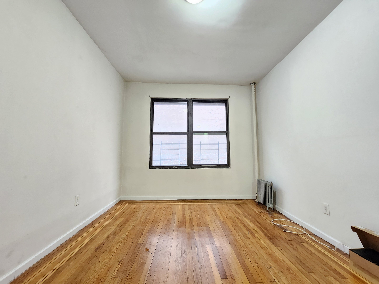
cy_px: 142
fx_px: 142
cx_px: 190
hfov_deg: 106.2
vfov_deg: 89.9
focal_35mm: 13
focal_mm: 2.2
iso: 1250
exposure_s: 1/24
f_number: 2.2
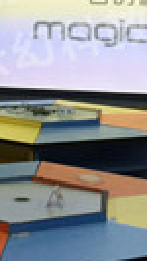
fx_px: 852
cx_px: 51
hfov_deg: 9.9
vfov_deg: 16.9
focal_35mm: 123
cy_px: -17
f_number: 2.2
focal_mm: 4.15
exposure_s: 1/33
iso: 50
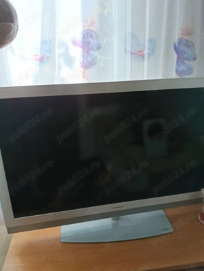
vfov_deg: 65.2
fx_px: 211
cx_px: 102
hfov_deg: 51.5
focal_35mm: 27
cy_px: 136
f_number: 1.8
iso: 64
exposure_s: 1/33.3
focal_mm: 3.98
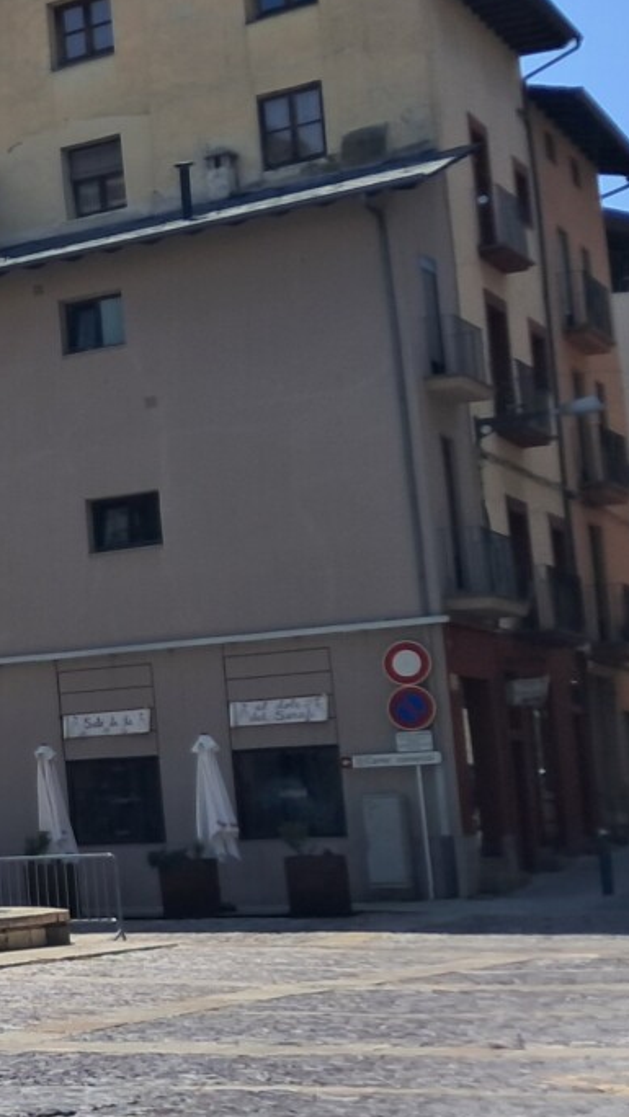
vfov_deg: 24.7
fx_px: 2549
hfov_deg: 11.3
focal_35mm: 86
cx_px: -970
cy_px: 575
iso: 50
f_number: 1.8
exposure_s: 1/876
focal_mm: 4
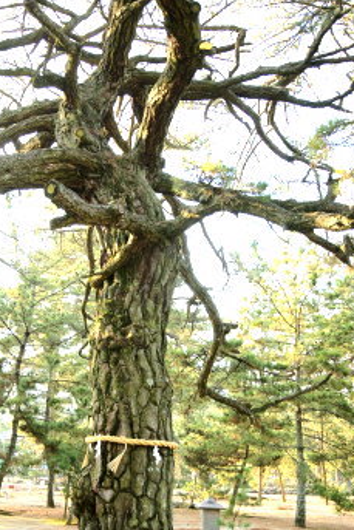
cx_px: 126
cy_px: 327
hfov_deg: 33.2
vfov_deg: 48.0
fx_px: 589
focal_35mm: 40
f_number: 6.3
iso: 250
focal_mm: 30
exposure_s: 1/60
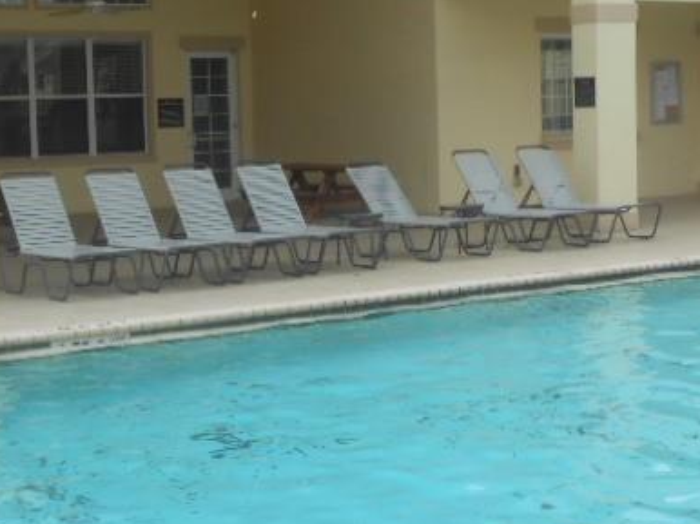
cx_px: 310
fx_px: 1475
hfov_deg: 26.7
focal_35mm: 73
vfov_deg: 20.1
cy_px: 257
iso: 80
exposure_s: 1/400
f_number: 4.5
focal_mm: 7.8
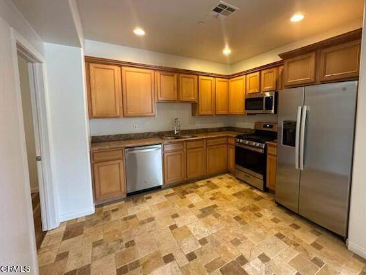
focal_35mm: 16
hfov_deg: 94.0
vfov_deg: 77.9
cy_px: 126
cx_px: 207
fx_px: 169
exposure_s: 1/60
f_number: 2.2
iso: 400
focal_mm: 2.22
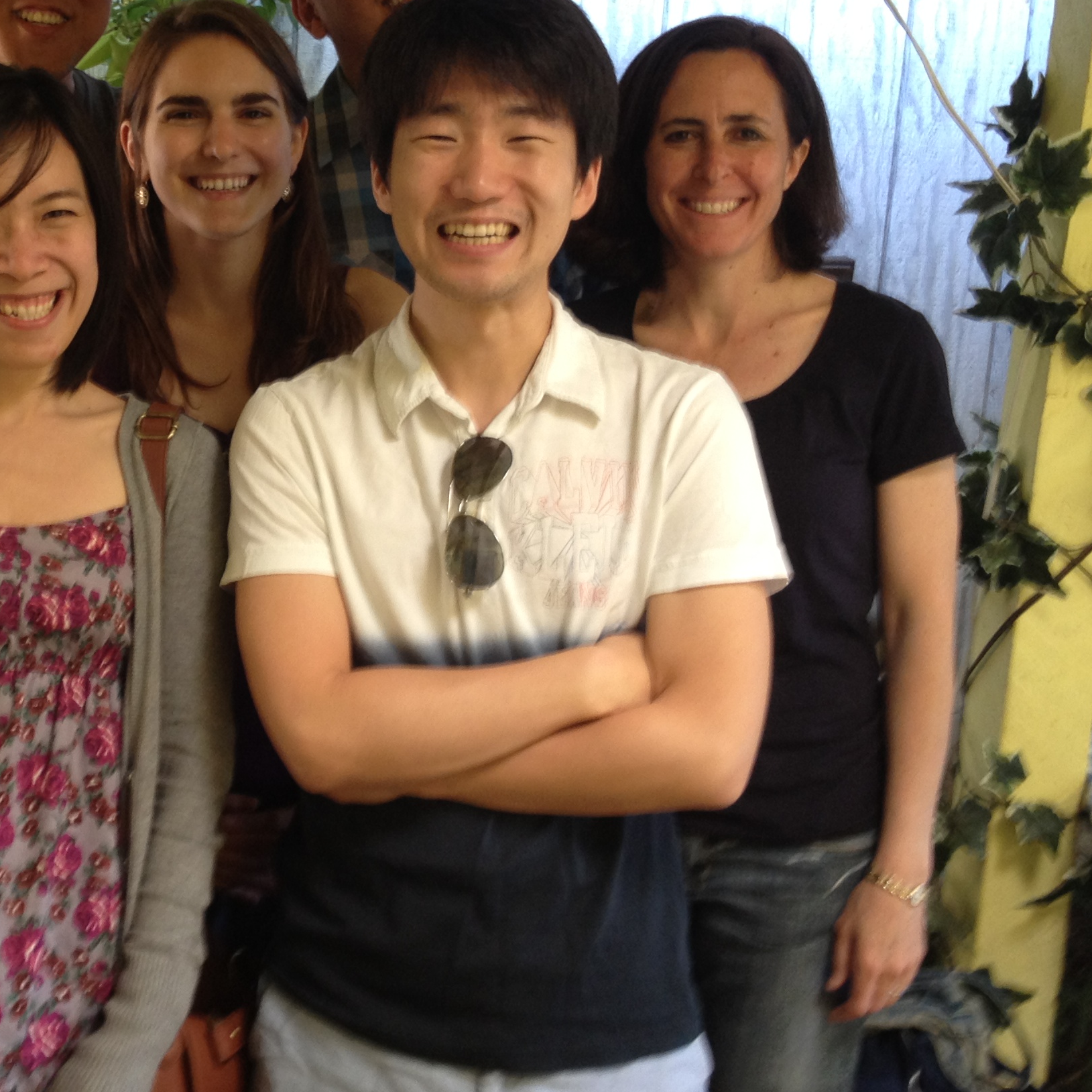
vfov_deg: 27.7
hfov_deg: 27.1
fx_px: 2213
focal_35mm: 62
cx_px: 184
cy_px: 468
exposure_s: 1/24
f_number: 2.4
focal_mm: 4.28
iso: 80
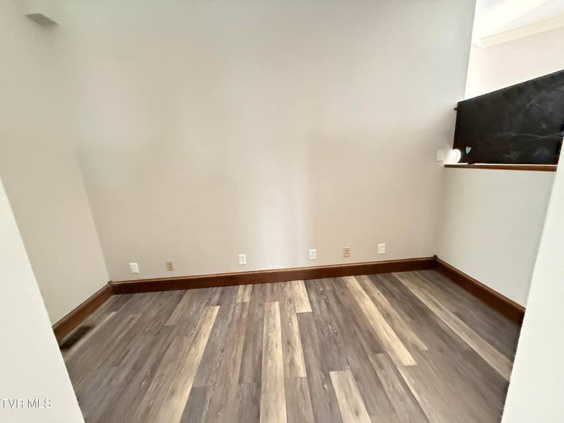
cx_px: 282
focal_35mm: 14
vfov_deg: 85.7
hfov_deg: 102.1
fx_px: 228
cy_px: 212
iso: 1600
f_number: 2.2
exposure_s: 1/56
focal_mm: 2.22
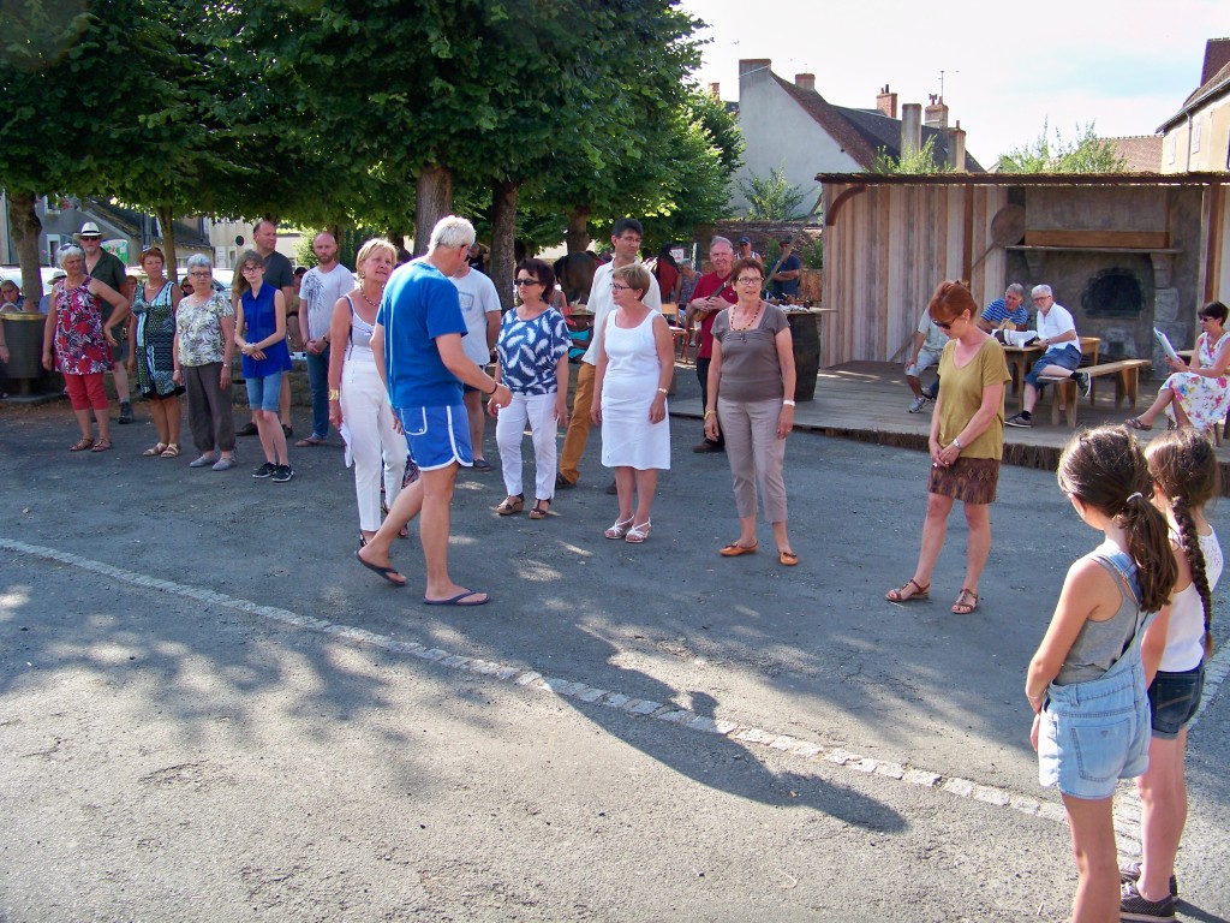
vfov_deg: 42.9
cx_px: 615
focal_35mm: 33
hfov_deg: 55.4
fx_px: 1173
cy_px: 462
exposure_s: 1/320
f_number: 2.8
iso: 80
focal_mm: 5.85
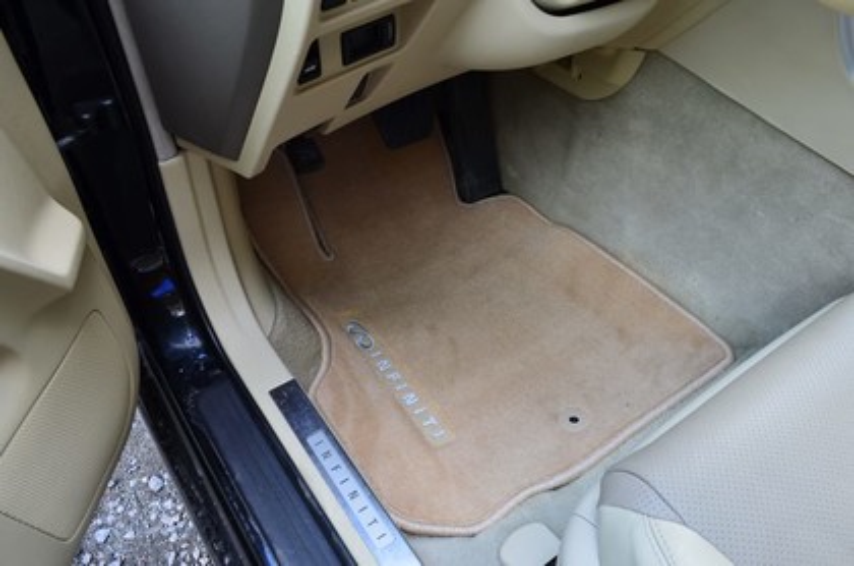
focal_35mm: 27
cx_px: 427
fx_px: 639
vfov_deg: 47.7
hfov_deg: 67.5
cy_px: 283
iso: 400
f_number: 8
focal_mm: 18
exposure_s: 1/25
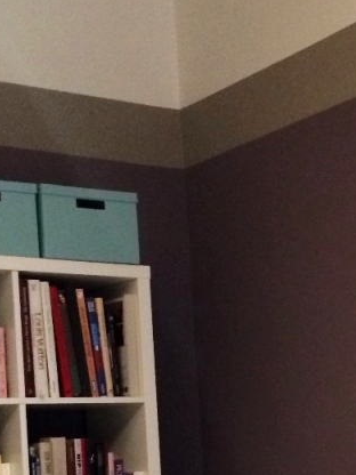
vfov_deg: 21.0
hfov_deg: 15.3
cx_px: 492
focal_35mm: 91
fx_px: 1248
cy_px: 449
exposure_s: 1/25
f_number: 2.2
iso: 250
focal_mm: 4.15
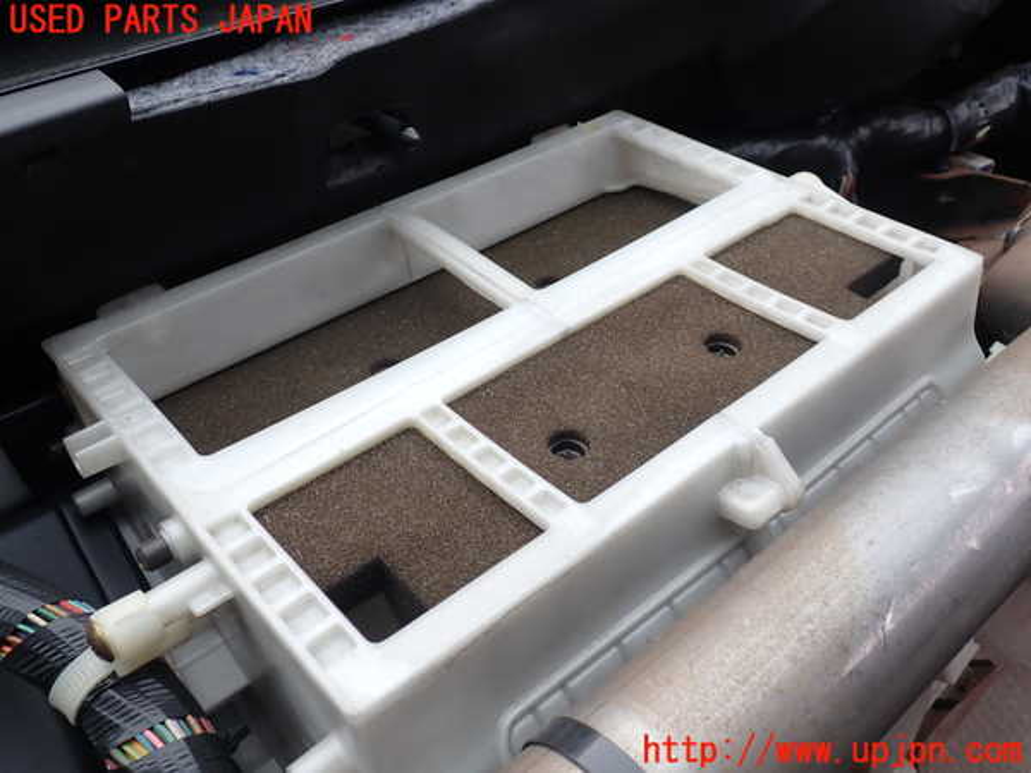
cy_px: 386
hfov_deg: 60.0
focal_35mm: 30
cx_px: 516
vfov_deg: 46.8
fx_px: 894
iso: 100
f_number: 3.2
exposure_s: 1/160
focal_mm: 5.4
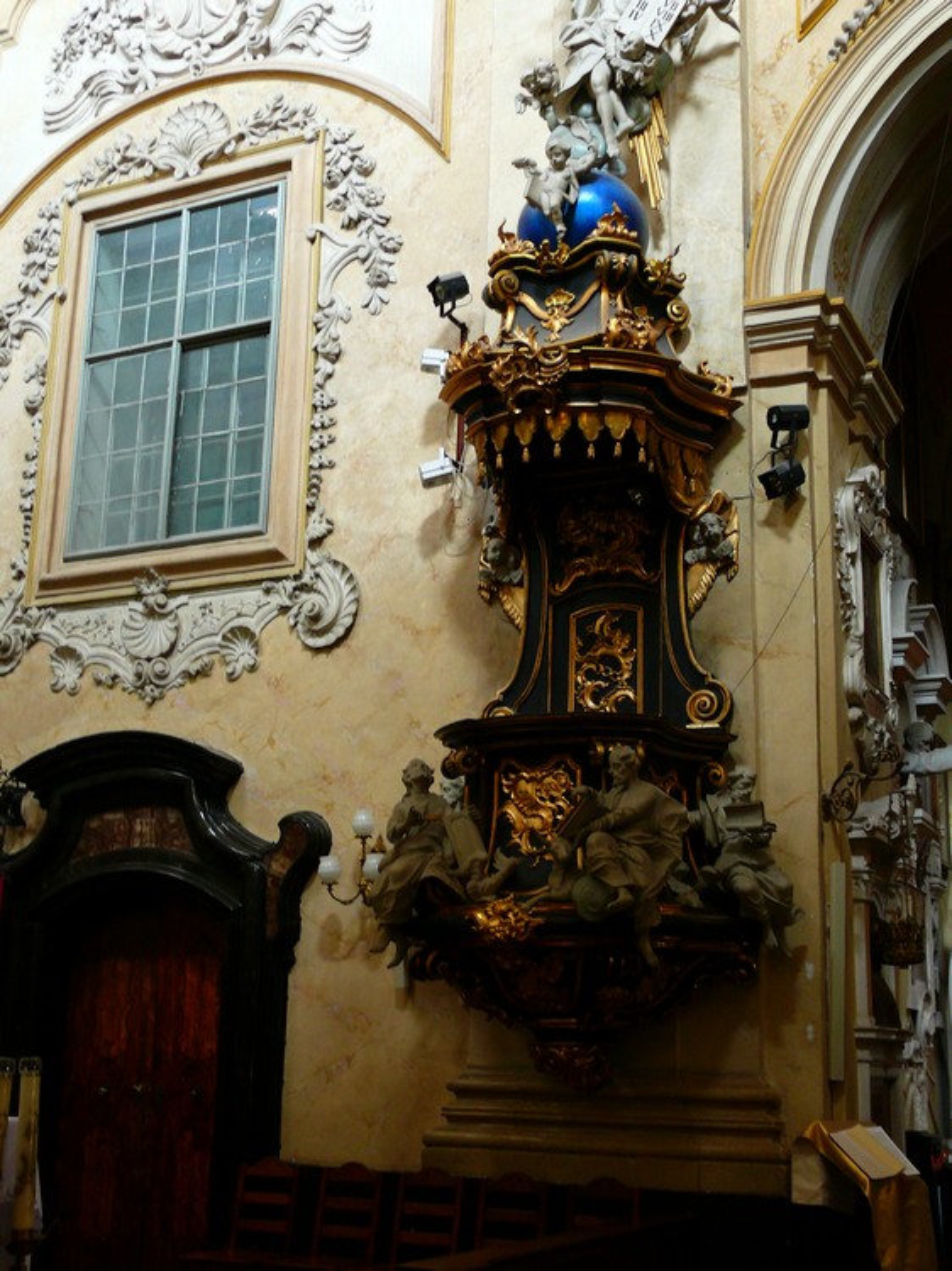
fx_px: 1651
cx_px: 476
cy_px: 636
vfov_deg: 42.1
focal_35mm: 45
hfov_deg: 32.2
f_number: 3.2
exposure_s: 1/8
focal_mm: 9.5
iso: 200
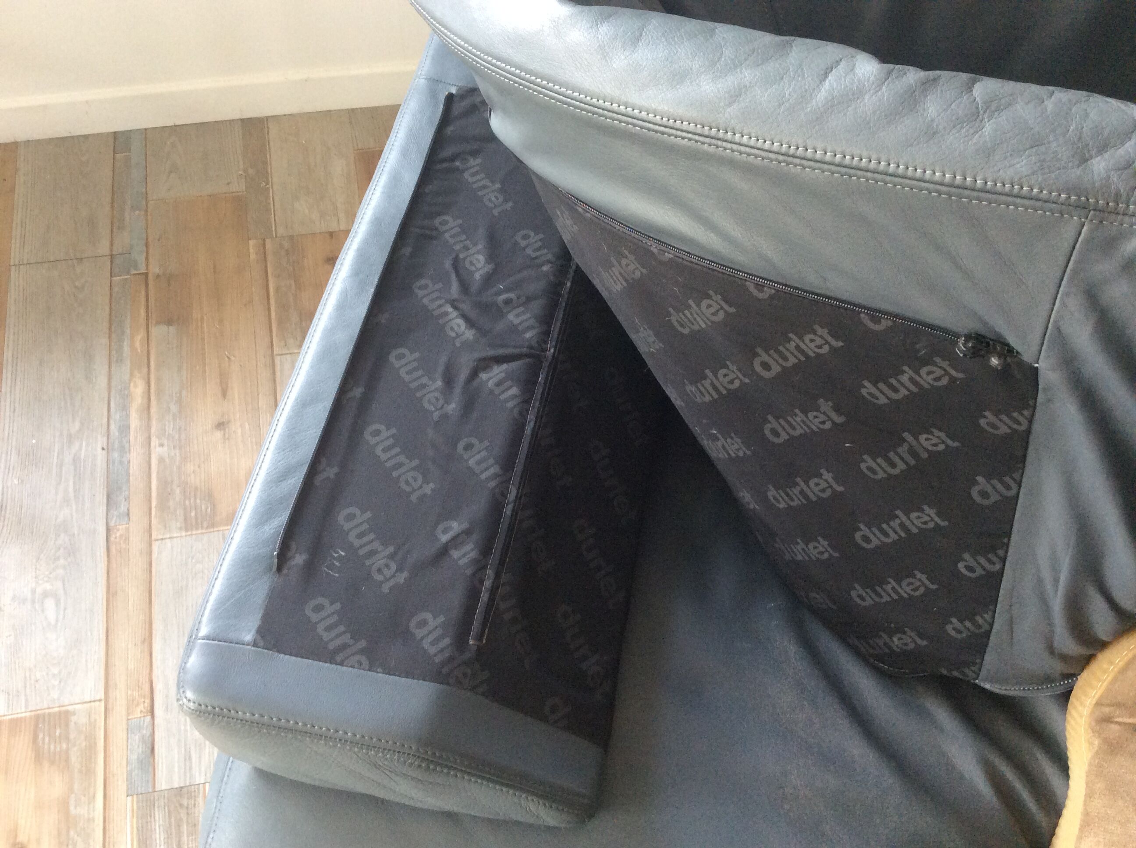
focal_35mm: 32
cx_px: 568
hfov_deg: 56.9
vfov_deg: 44.1
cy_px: 424
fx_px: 1049
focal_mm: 3.3
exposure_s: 1/25
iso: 100
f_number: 2.4
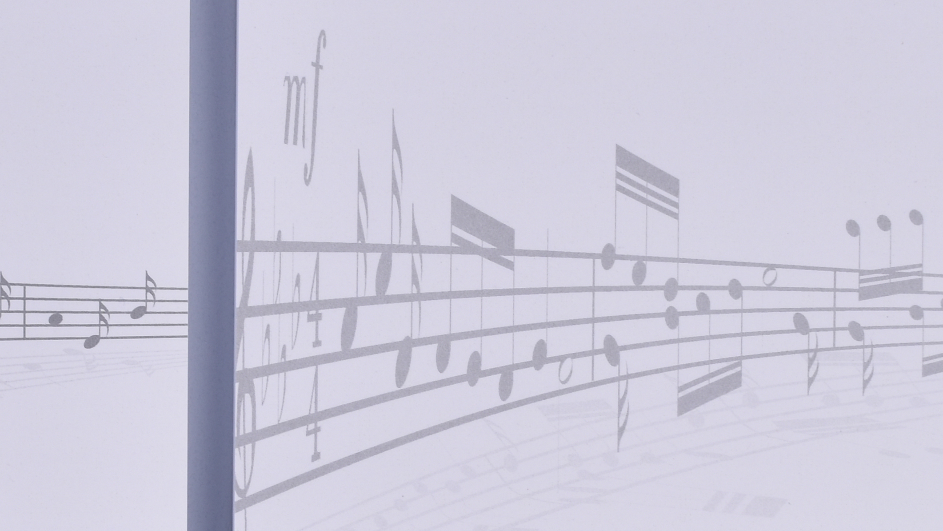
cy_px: 600
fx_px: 3888
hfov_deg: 13.8
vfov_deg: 7.8
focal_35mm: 155
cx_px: 206
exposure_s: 1/160
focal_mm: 35
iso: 100
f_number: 8
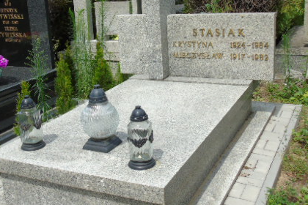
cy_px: 89
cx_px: 142
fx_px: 394
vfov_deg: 29.2
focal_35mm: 46
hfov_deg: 42.7
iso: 80
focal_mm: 5.2
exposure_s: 1/500
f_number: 3.6
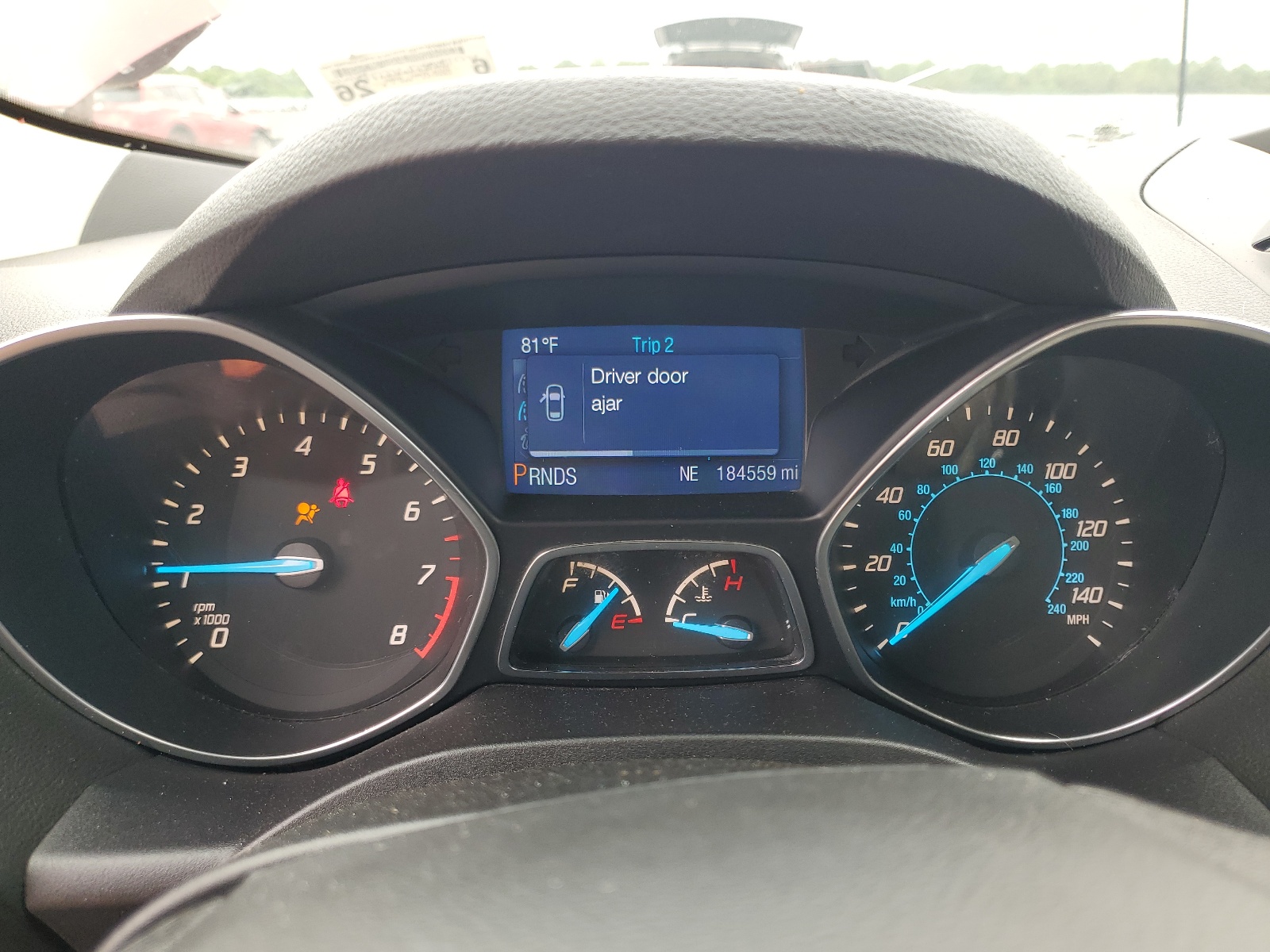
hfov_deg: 67.3
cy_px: 476
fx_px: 954
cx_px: 635
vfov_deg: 53.1
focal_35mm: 26
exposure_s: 1/145
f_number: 1.5
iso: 50
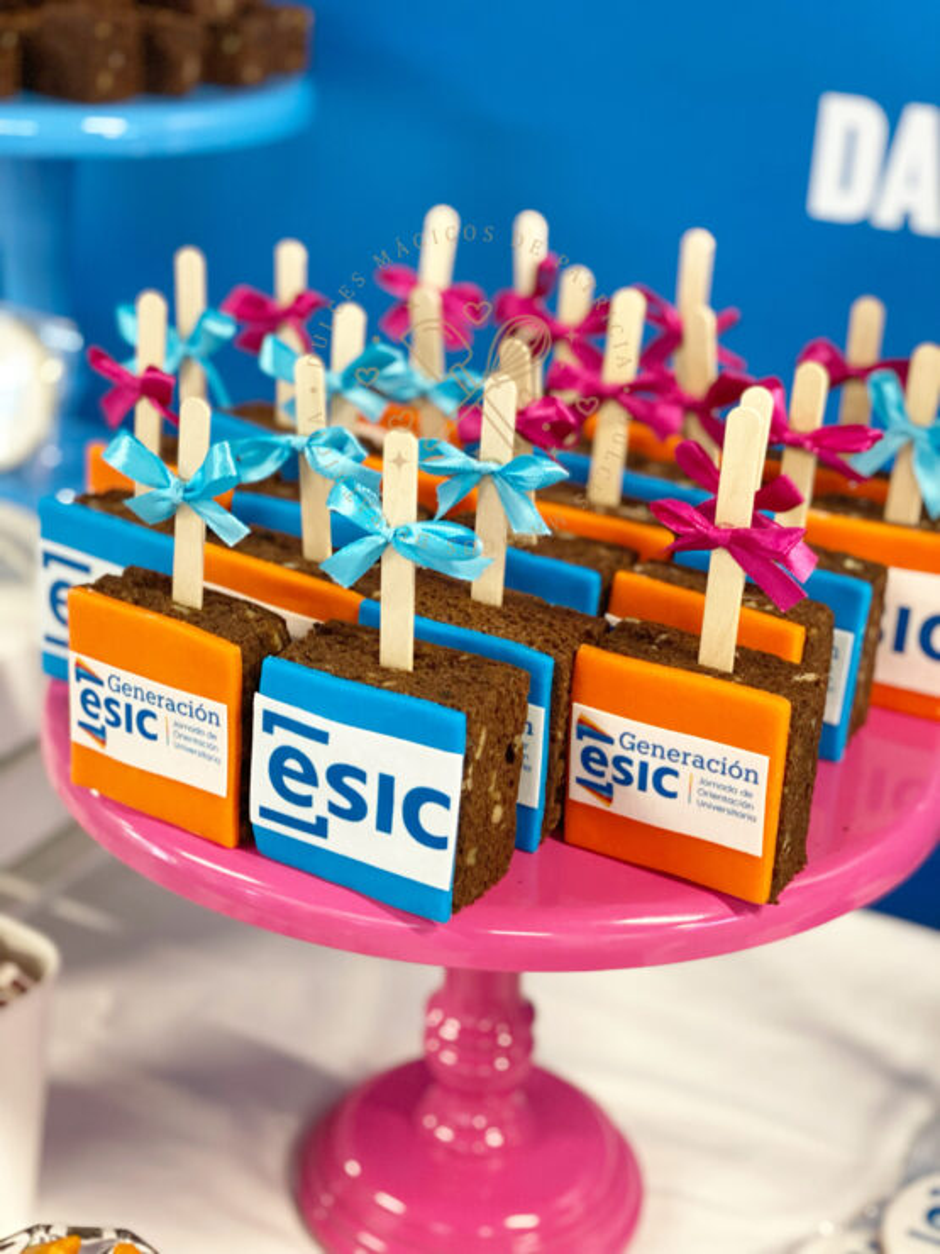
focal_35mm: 52
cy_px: 627
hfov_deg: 28.0
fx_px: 1883
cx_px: 470
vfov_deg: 36.8
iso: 160
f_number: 2
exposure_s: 1/33
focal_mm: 6
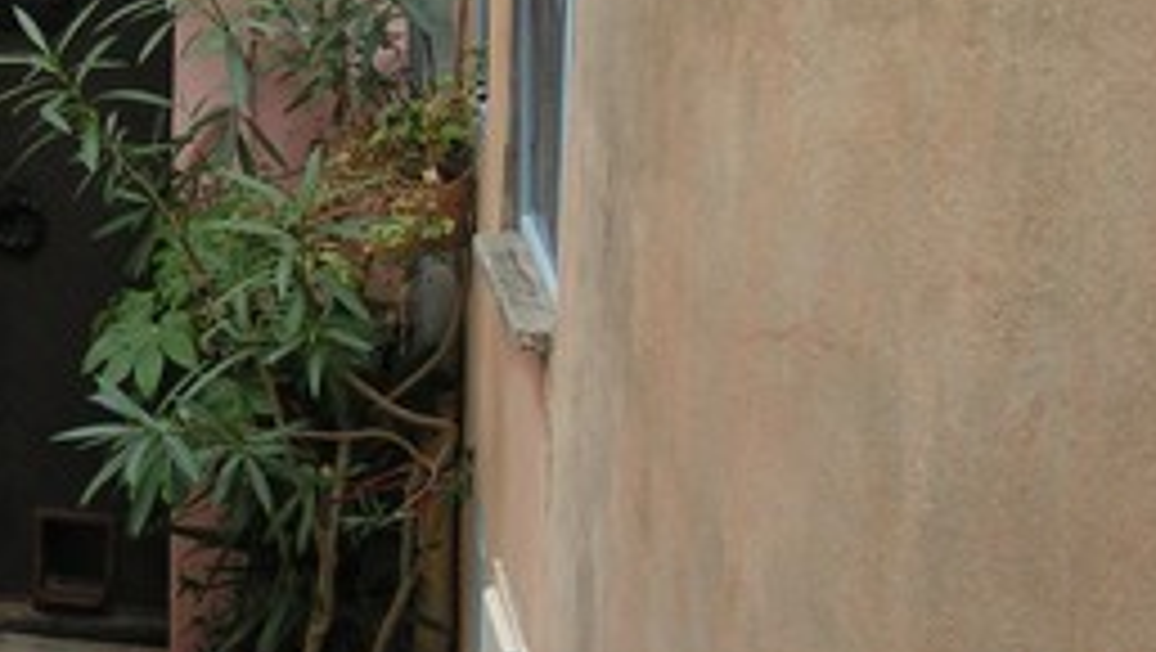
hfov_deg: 18.1
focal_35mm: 117
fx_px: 3589
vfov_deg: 10.4
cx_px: 198
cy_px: 371
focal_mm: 6.9
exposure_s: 1/80
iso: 50
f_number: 2.8
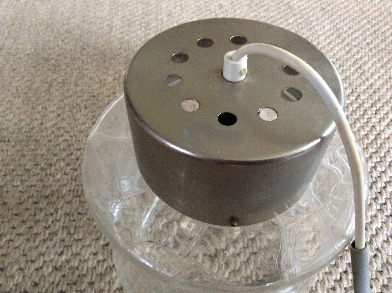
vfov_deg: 44.1
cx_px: 196
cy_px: 146
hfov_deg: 56.9
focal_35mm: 32
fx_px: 362
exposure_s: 1/20
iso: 250
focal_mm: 3.3
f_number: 2.4
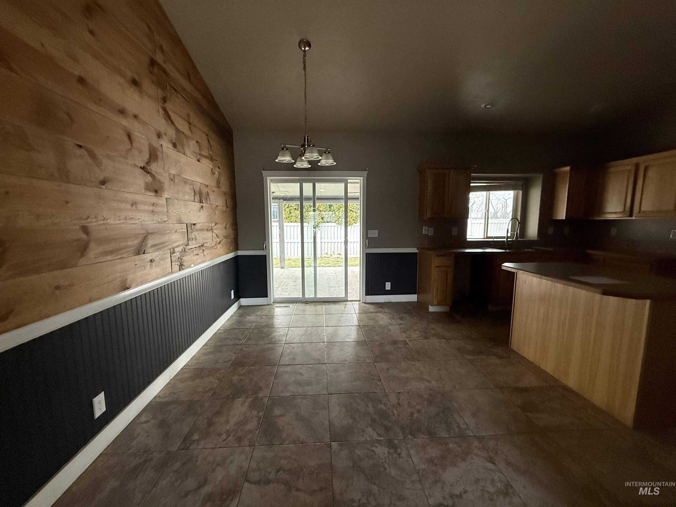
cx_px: 338
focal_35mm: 14
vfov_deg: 85.7
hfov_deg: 102.1
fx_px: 273
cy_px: 254
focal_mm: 2.22
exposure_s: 1/99
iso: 320
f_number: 2.2
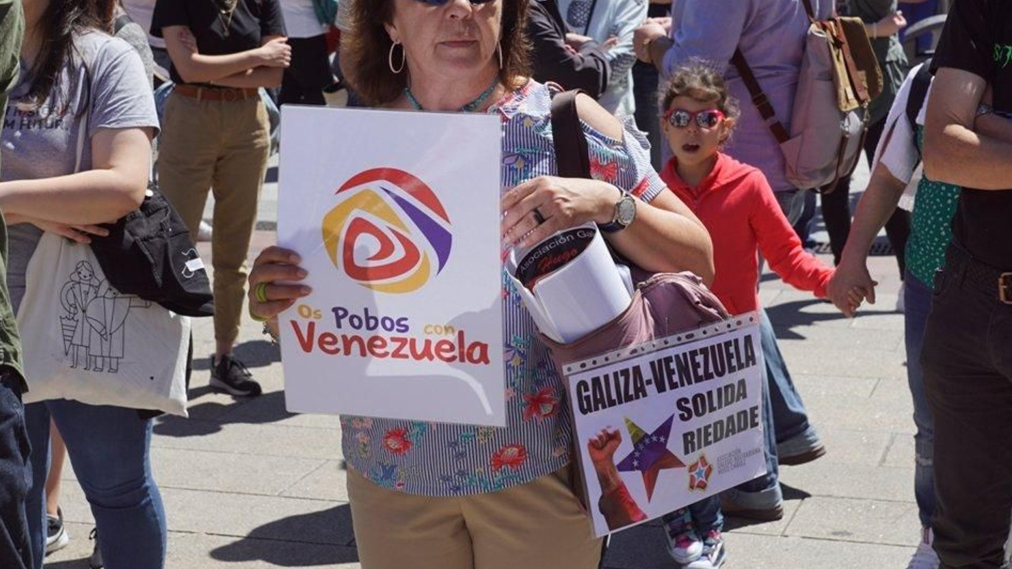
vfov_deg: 14.2
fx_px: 2281
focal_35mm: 85
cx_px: 475
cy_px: 227
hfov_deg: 25.0
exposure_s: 1/250
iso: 100
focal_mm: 50
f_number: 7.1
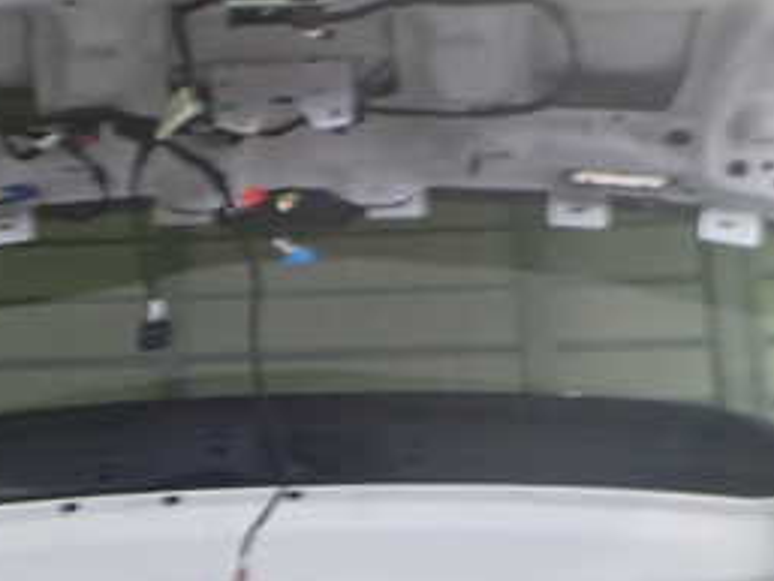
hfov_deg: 27.6
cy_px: 235
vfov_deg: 21.0
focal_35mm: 70
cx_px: 280
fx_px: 1566
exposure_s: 1/30
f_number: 2.3
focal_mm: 5.4
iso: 500
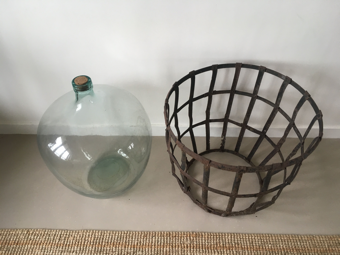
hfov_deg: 61.7
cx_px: 170
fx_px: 285
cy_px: 128
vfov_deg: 48.2
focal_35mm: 29
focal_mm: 4.15
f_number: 2.2
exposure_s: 1/33
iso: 50
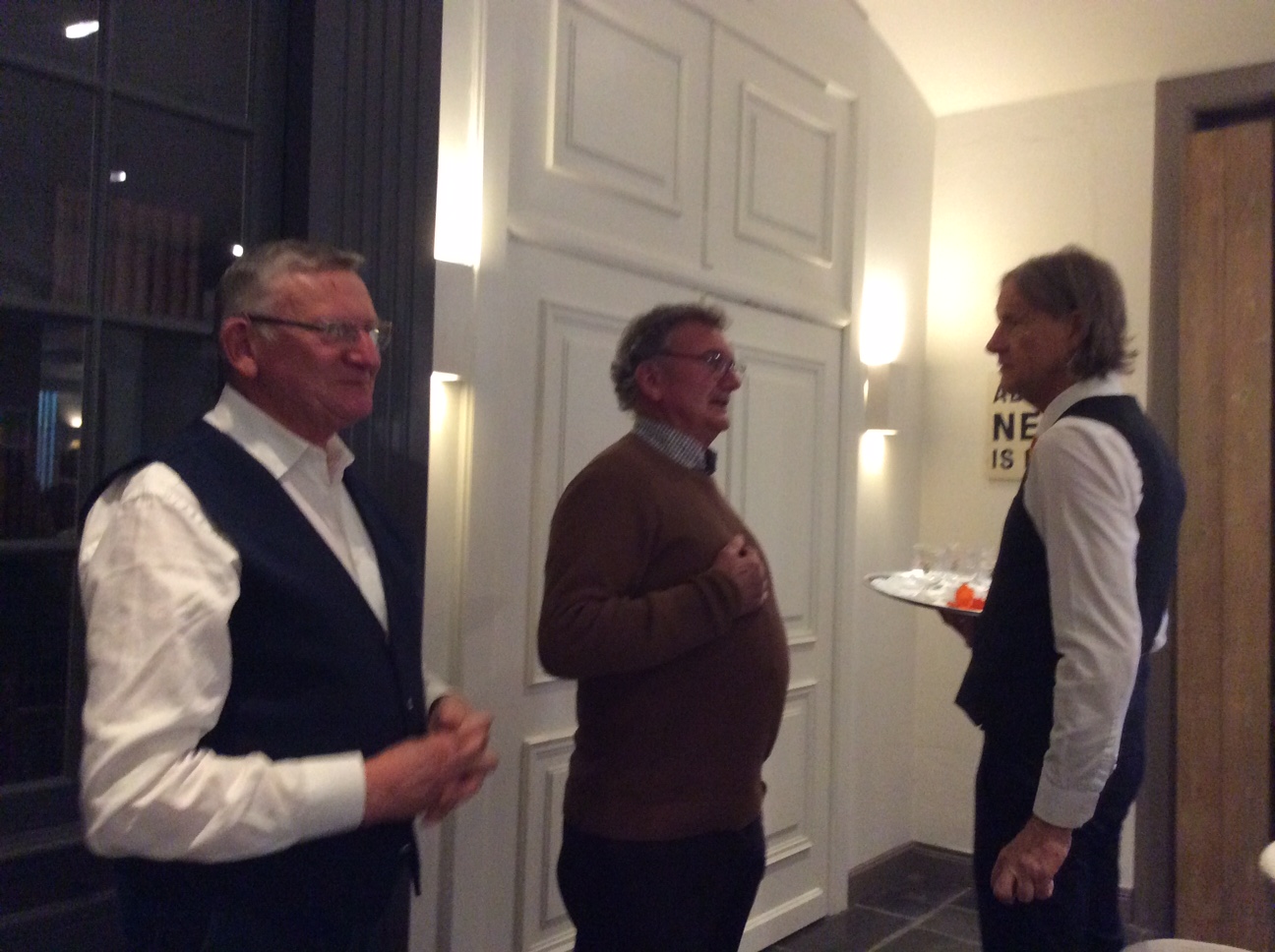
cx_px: 638
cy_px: 476
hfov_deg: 56.9
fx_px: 1177
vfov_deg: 44.1
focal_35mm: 32
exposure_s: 1/25
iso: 320
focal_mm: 3.3
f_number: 2.4
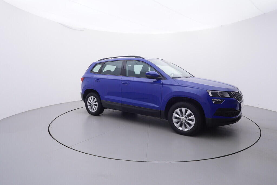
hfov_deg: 77.3
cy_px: 92
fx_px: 173
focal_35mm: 22
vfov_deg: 56.2
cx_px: 138
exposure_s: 1/80
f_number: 5
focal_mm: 15
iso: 200
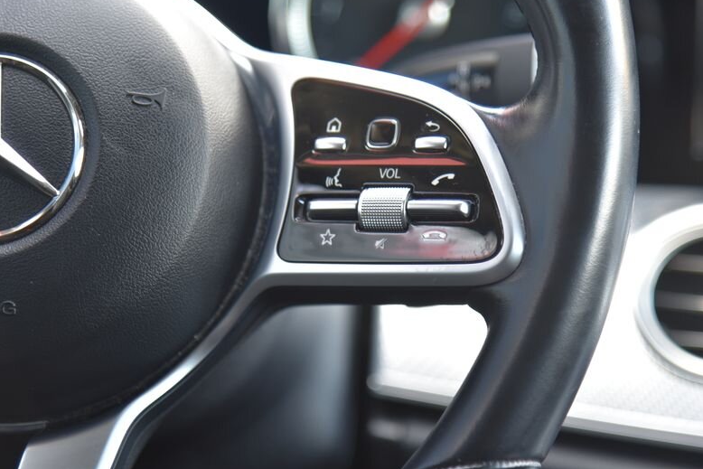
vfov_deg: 8.7
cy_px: 167
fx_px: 3086
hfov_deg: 13.0
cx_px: 375
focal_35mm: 158
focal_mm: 120
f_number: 4
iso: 500
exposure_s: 1/40
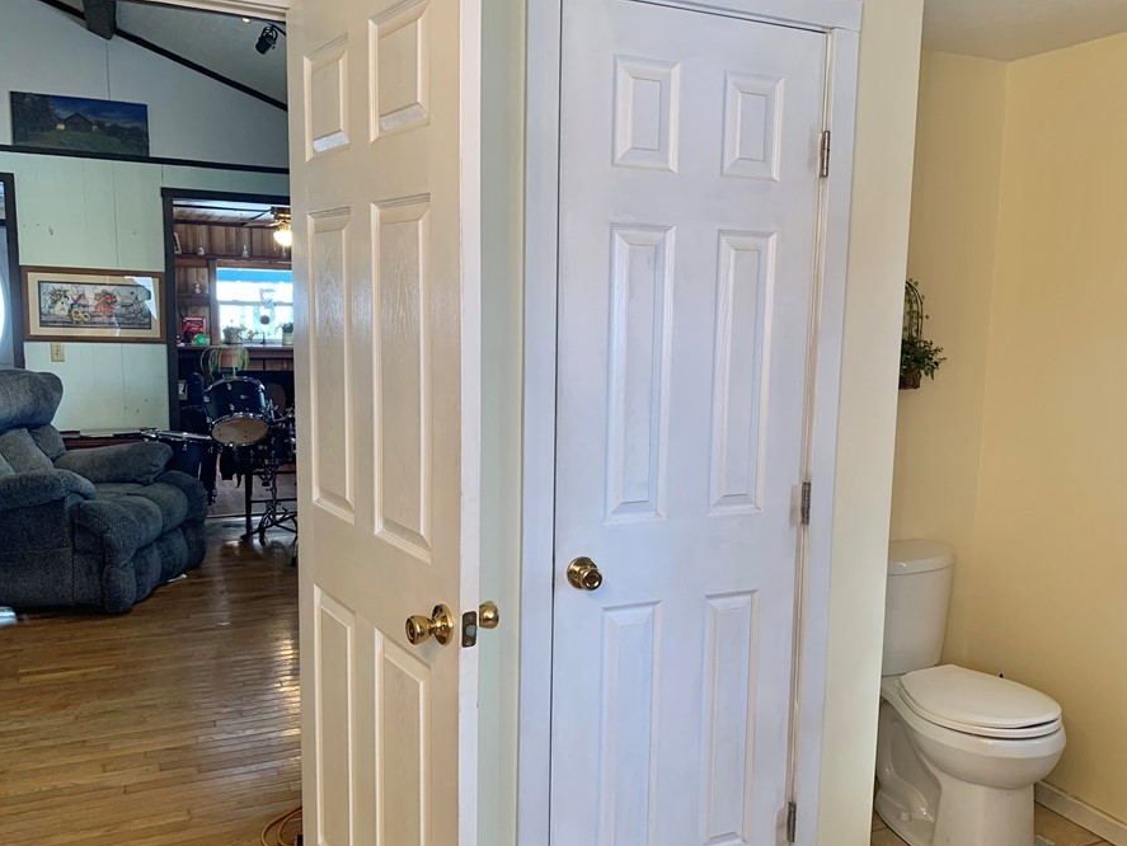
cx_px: 609
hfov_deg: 59.9
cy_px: 456
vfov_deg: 46.8
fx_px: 977
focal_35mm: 30
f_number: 1.8
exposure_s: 1/60
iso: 64
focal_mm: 4.25
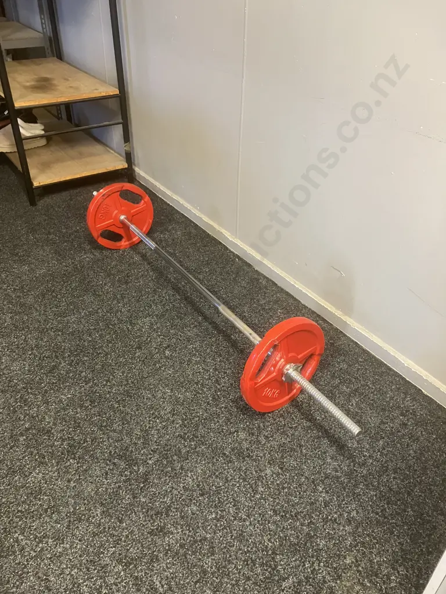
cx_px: 223
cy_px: 297
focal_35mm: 28
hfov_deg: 49.7
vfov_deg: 63.4
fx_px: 481
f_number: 1.8
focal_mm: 3.99
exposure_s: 1/50
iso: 320
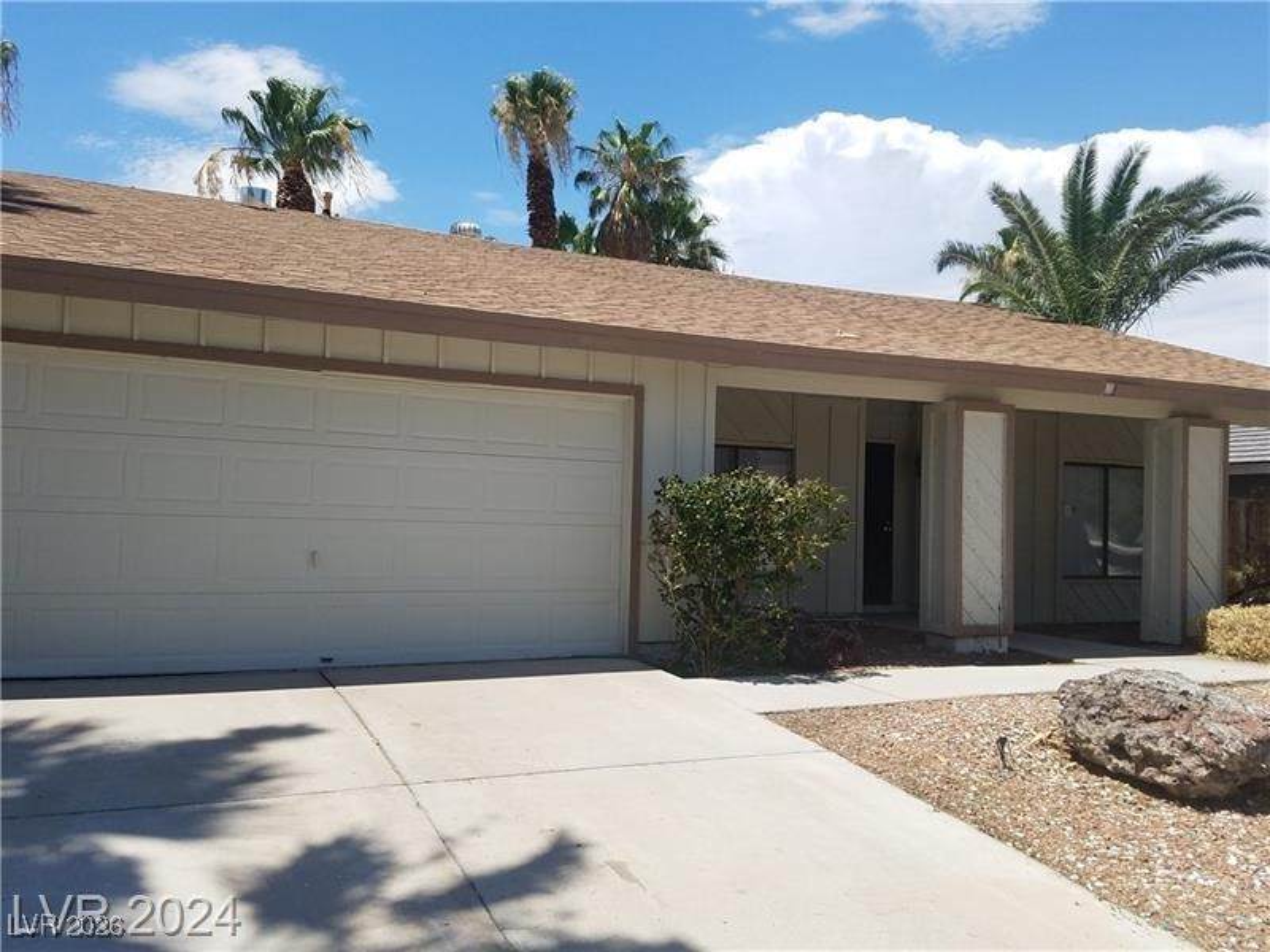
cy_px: 476
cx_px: 635
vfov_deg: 53.1
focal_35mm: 26
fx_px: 954
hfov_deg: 67.3
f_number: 1.7
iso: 50
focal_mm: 4.2
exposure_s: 1/2584
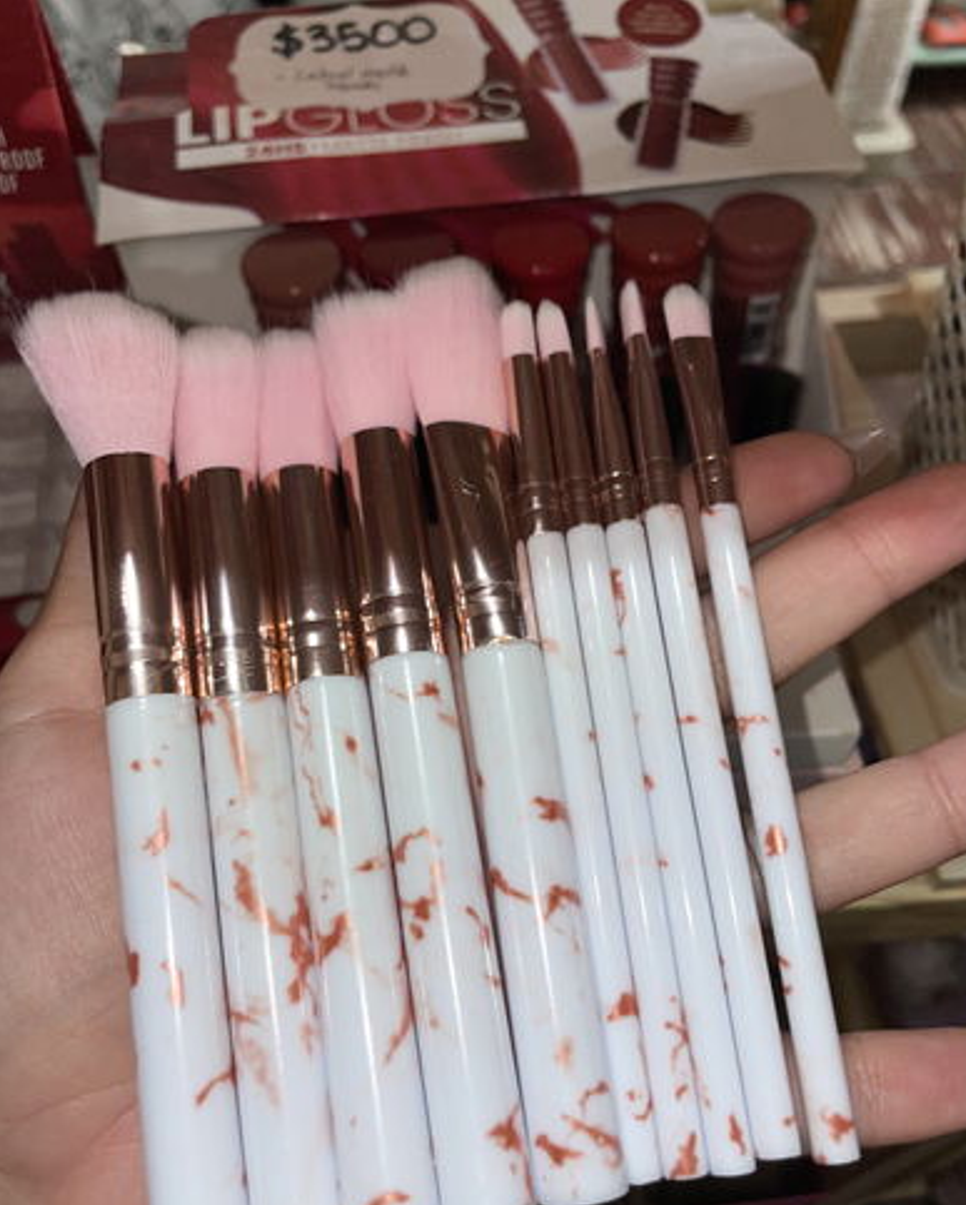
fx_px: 1000
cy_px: 642
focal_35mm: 28
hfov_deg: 51.6
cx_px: 489
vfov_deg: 62.1
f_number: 1.6
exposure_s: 1/15
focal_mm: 4.2
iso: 32
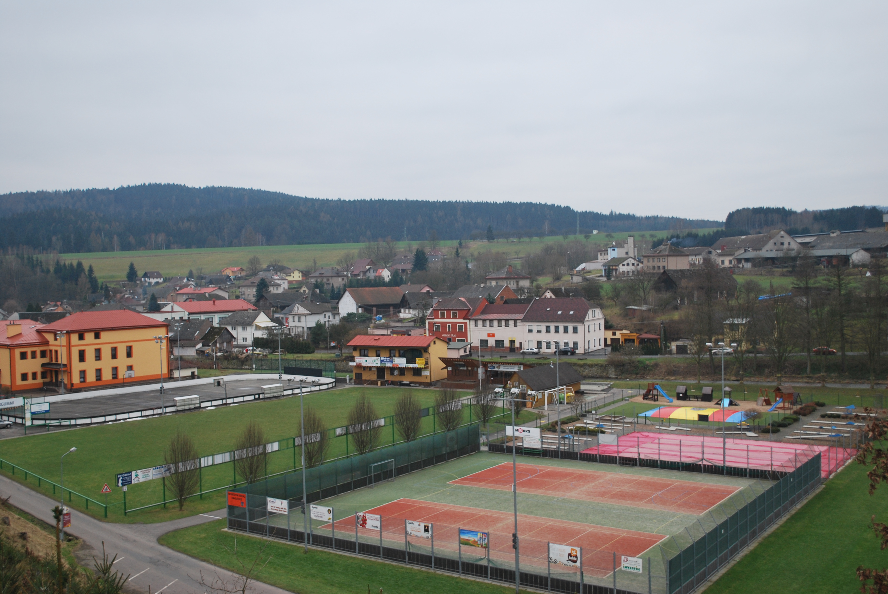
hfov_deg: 49.5
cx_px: 444
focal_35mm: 39
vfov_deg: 34.3
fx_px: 963
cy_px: 297
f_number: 4.2
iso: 200
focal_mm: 26
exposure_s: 1/60
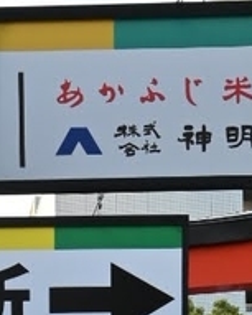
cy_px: 582
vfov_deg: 10.2
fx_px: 1649
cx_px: -147
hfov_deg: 8.5
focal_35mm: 177
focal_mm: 30
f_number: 8
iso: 400
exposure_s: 1/250
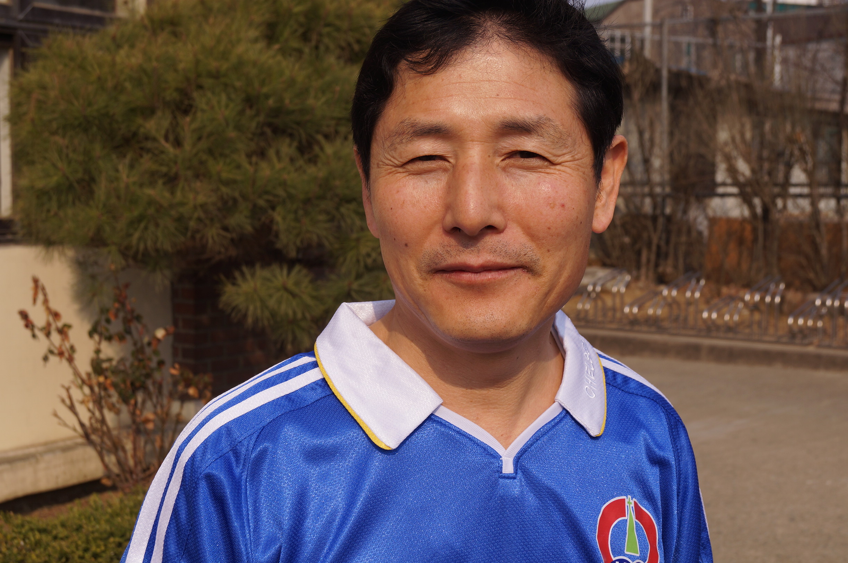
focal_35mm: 52
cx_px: 424
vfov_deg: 25.7
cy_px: 282
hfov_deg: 37.9
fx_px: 1235
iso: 100
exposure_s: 1/320
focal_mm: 35
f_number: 9
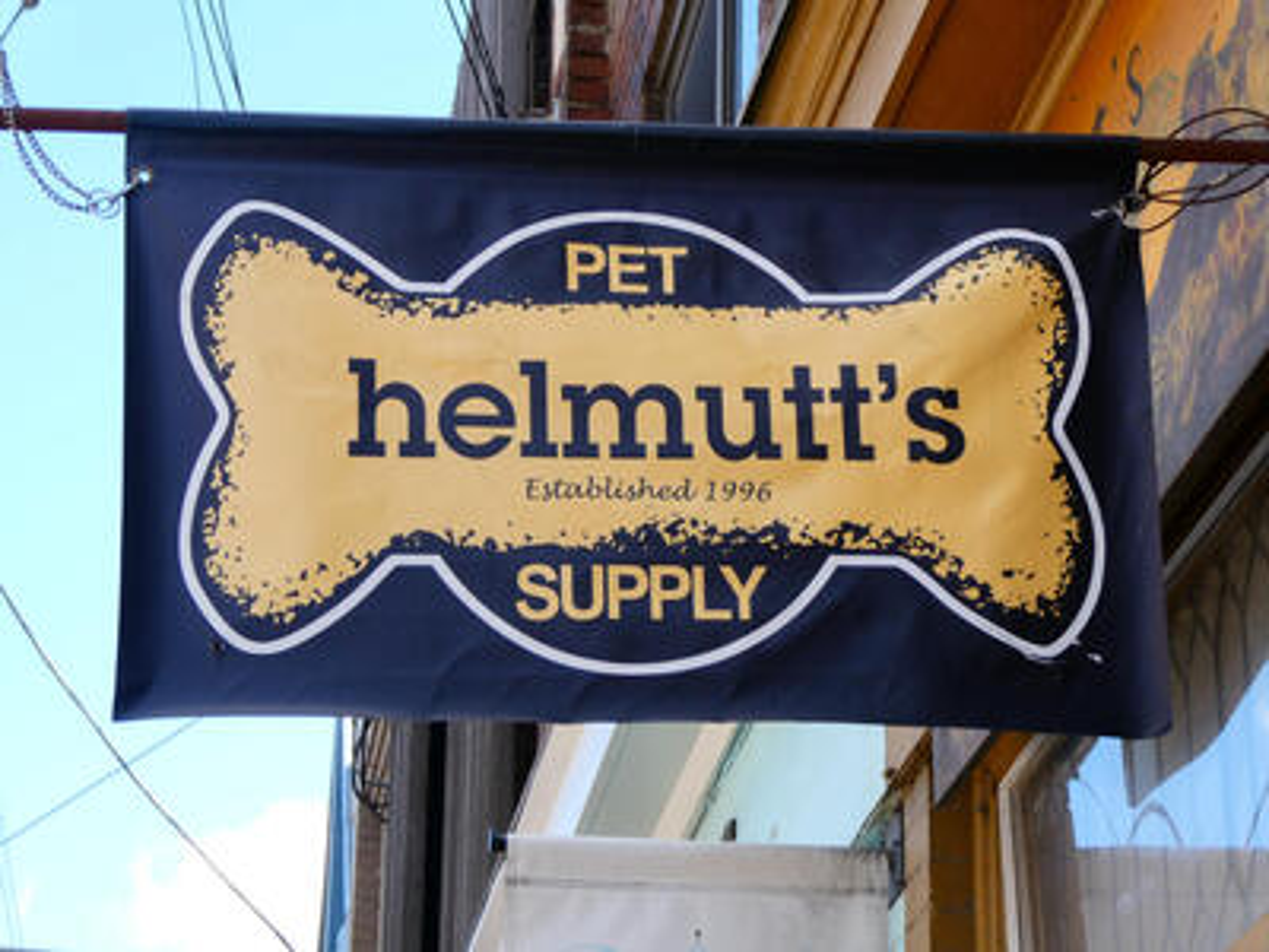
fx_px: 3886
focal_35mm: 106
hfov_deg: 18.5
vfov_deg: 14.0
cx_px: 634
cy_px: 476
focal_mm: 19
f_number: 5.1
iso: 80
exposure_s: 1/100
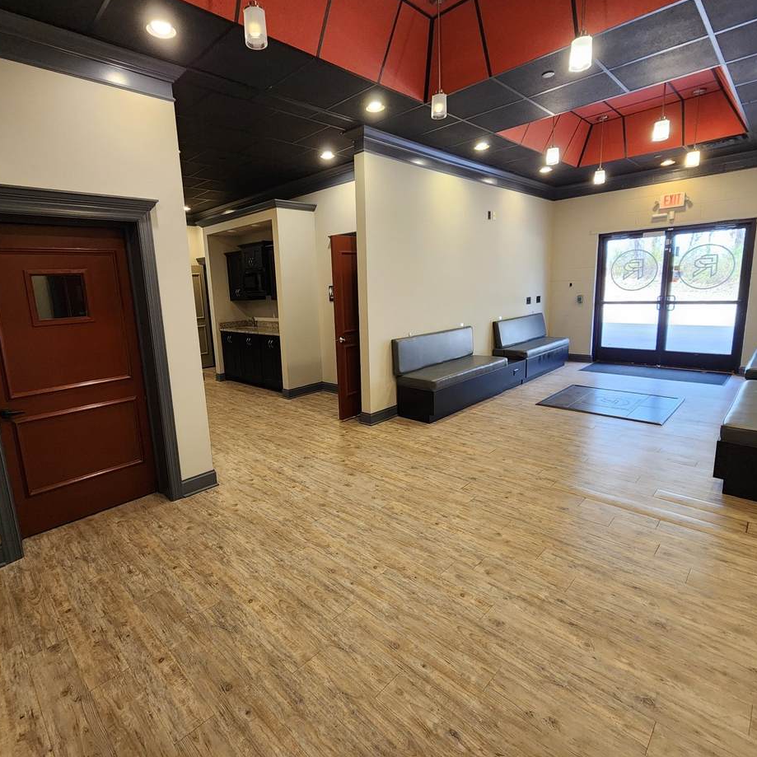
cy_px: 362
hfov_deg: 87.2
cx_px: 344
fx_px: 396
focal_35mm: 16
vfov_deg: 87.4
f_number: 2.2
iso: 400
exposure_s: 1/60
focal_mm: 2.2
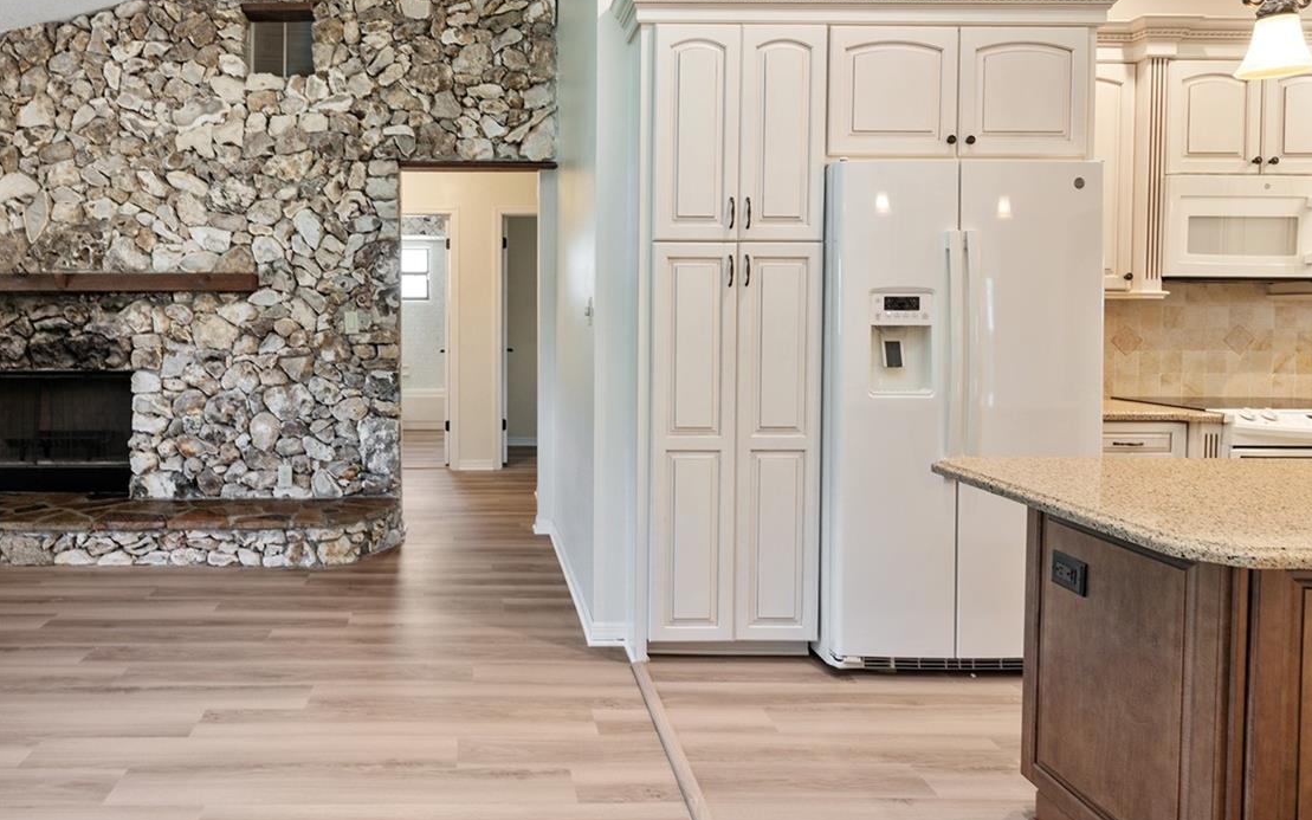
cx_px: 471
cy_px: 350
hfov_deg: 70.7
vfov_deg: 48.9
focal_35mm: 25
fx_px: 899
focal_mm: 17.1
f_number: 7.1
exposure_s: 1.6
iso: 320
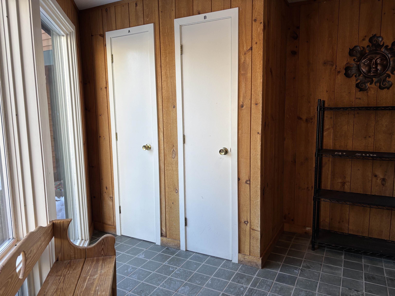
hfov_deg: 67.3
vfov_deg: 53.1
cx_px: 198
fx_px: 297
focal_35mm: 26
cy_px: 148
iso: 40
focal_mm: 5.96
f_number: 1.6
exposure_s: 1/120
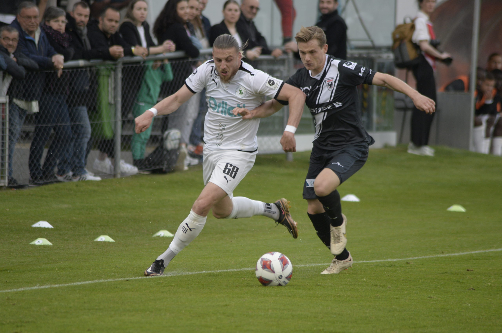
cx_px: 251
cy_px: 166
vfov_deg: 4.6
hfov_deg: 6.9
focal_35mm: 300
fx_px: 4179
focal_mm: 300
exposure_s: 1/640
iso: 1800
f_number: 5.6
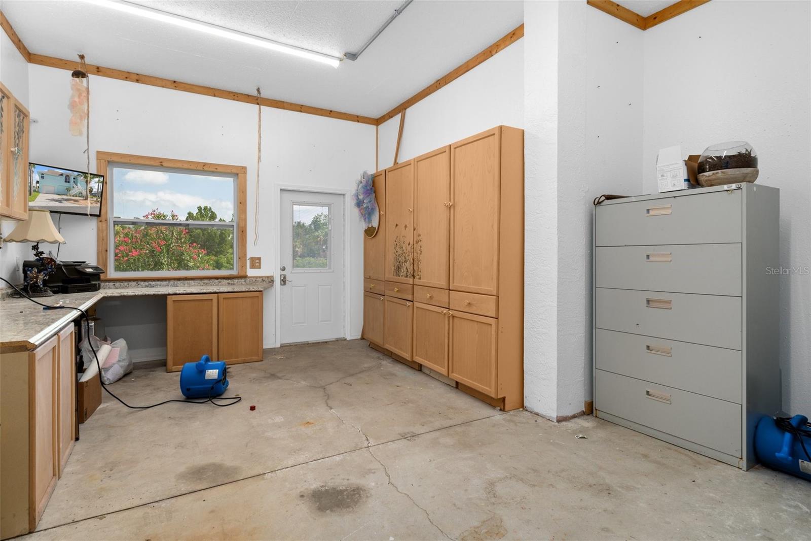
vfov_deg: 67.4
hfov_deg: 90.0
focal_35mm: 18
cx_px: 406
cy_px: 270
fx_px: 405
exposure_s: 1/15
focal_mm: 12
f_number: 8
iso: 320
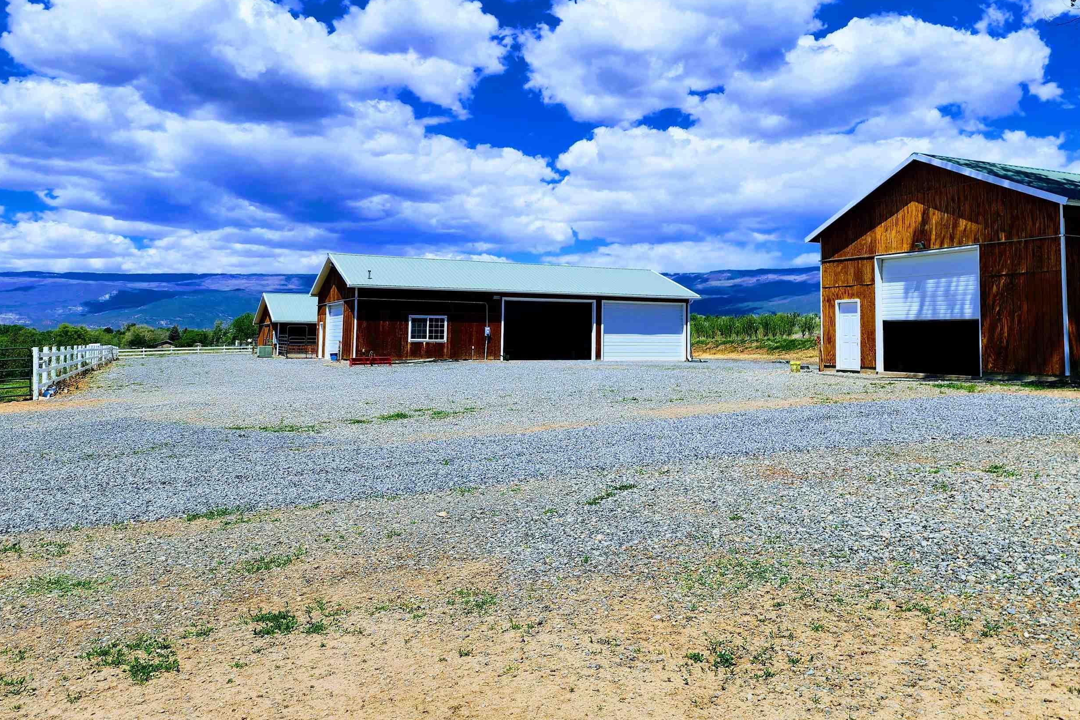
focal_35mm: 30
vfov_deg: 43.3
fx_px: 900
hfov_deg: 61.7
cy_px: 270
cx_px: 612
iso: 12
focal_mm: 6.4
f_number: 1.8
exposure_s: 1/1780
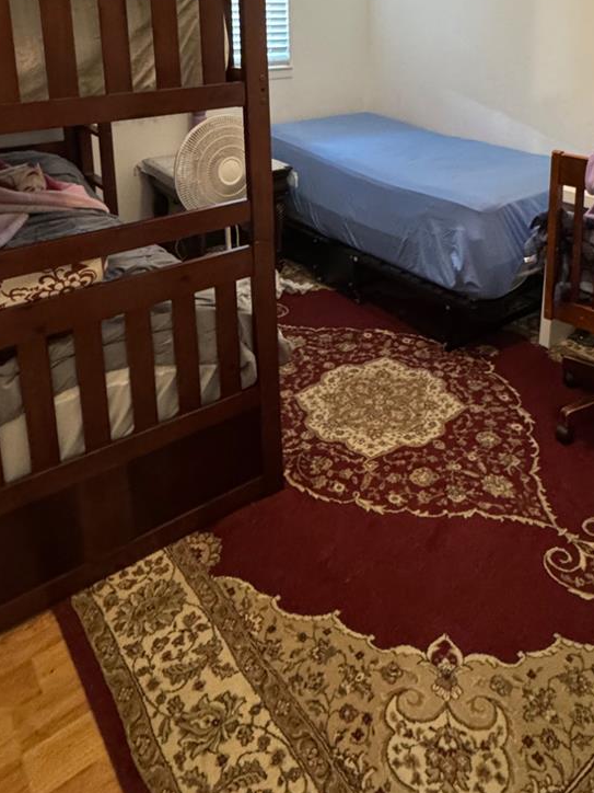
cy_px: 139
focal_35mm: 29
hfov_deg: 48.0
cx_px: 350
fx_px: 664
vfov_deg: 56.4
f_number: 2.2
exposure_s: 1/60
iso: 640
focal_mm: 2.22
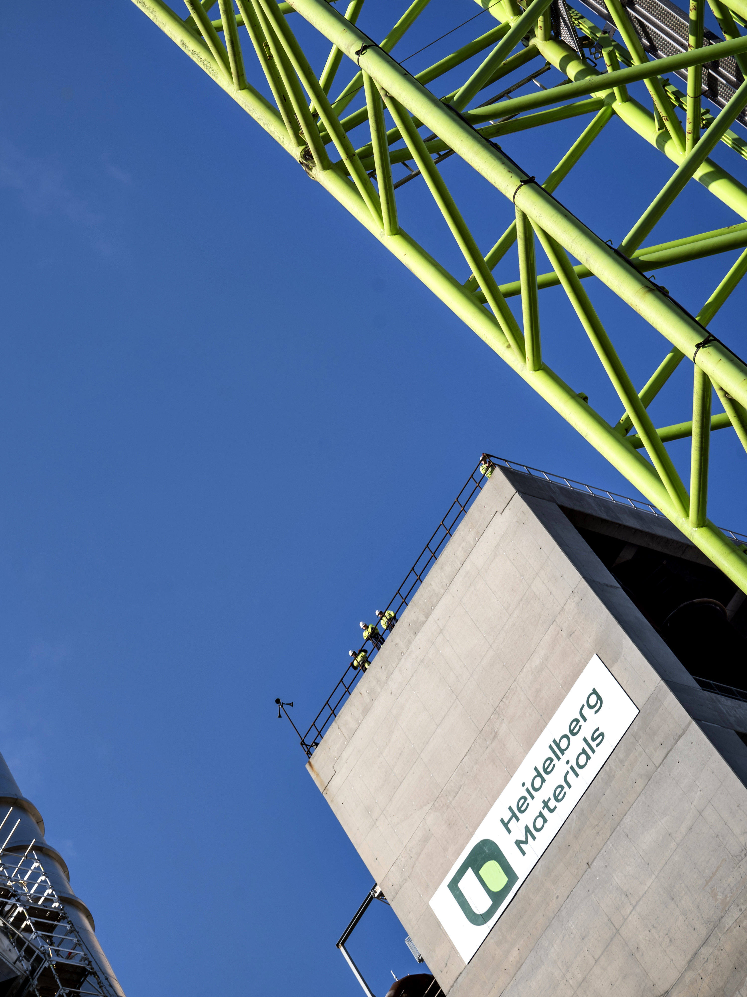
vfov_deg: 17.6
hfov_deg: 13.2
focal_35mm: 112
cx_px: 159
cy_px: 496
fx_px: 3223
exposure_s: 1/250
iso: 80
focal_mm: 77
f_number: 8
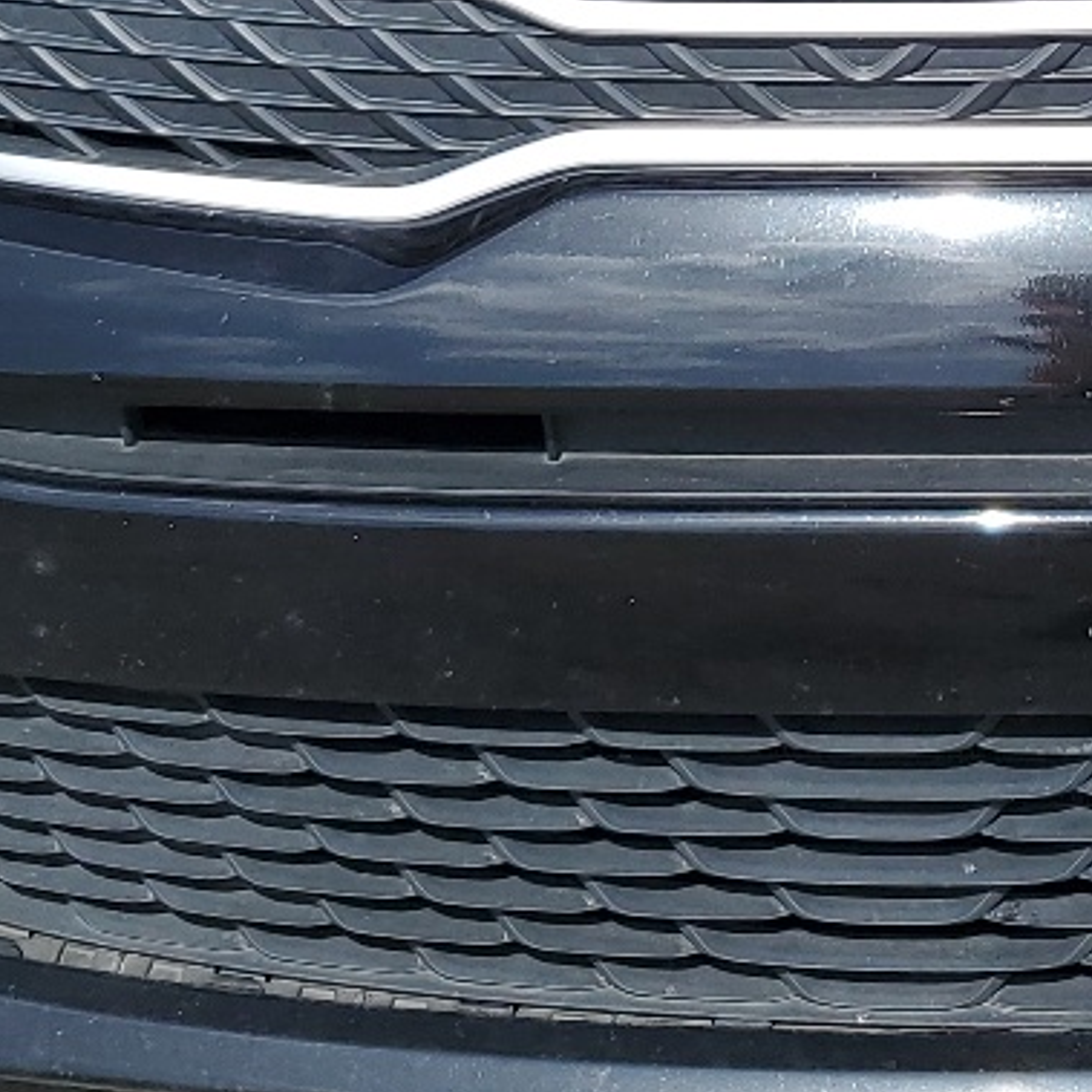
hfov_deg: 17.7
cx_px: 957
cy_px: -101
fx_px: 3462
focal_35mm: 97
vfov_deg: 17.3
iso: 50
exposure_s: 1/3333
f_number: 1.5
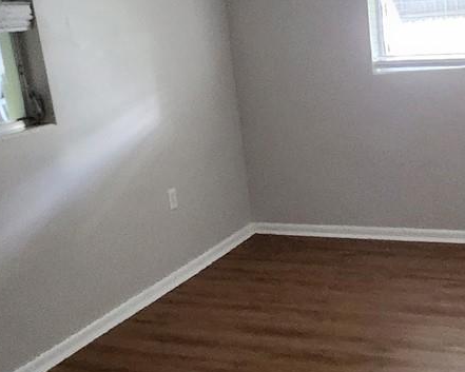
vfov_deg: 32.8
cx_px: 356
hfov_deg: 39.1
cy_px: 193
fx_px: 633
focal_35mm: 46
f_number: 2.2
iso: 800
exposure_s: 1/24
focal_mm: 1.7
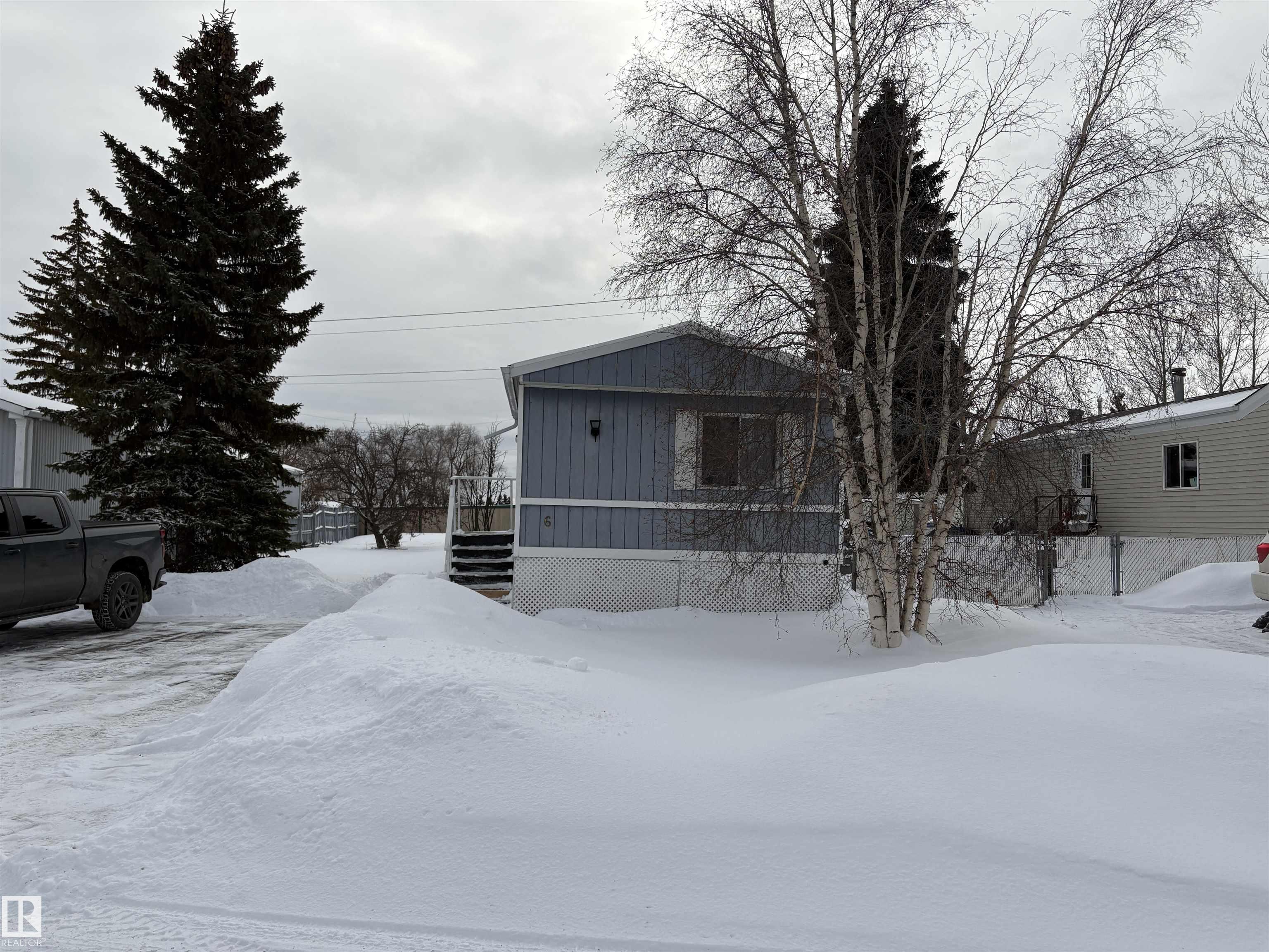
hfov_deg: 67.3
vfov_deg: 53.1
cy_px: 476
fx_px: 953
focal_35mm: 26
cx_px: 634
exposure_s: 1/11905
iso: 50
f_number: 1.6
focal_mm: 5.96
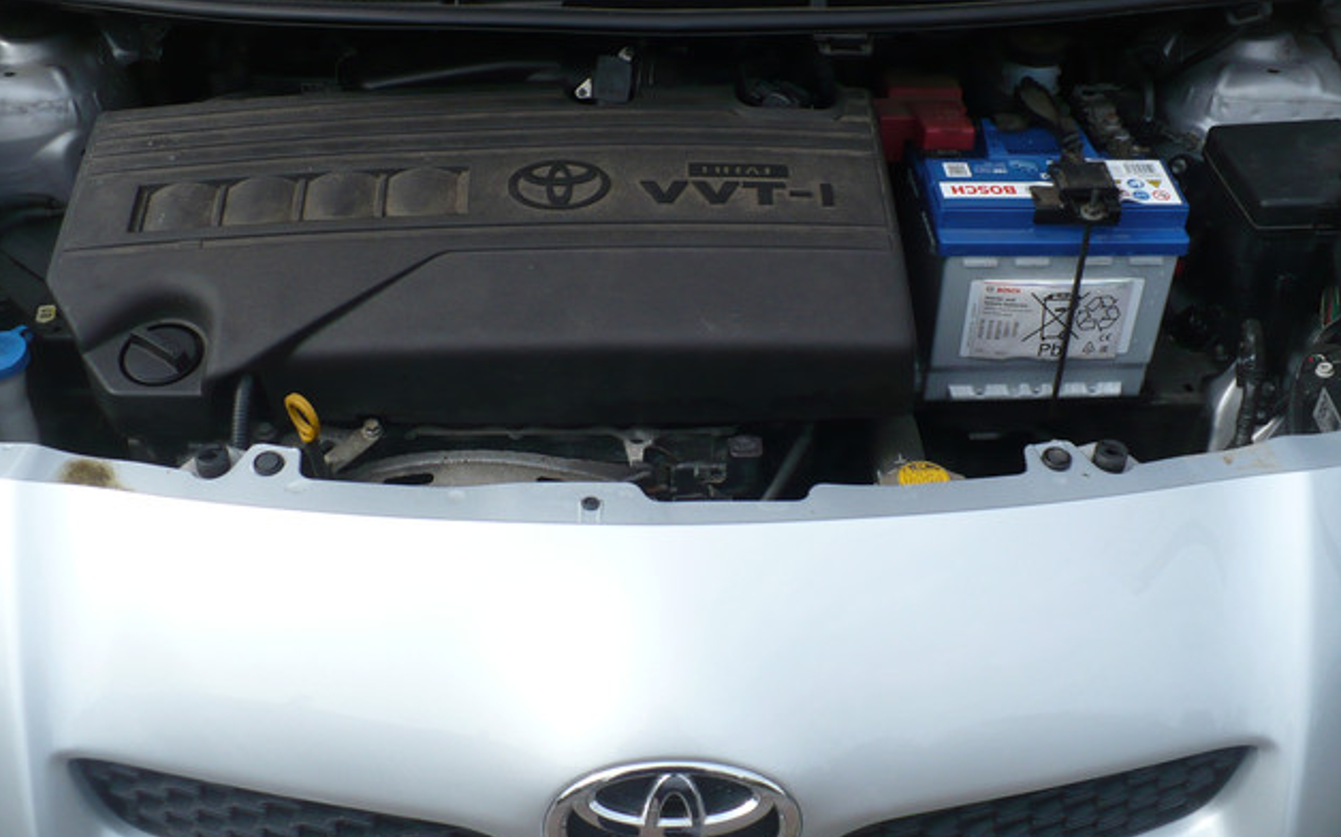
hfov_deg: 49.3
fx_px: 1461
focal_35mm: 40
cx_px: 660
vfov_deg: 31.9
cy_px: 354
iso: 100
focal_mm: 6.1
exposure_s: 1/1000
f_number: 2.8
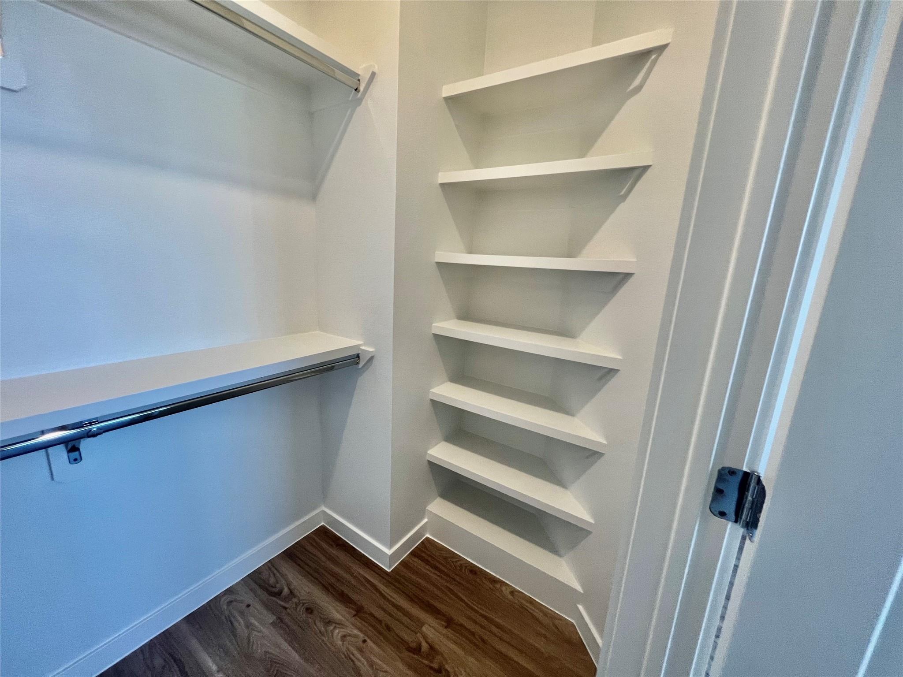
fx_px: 339
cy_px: 338
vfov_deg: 89.9
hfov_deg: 106.2
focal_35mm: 13
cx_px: 452
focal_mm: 1.57
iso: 125
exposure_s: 1/120
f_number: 1.8
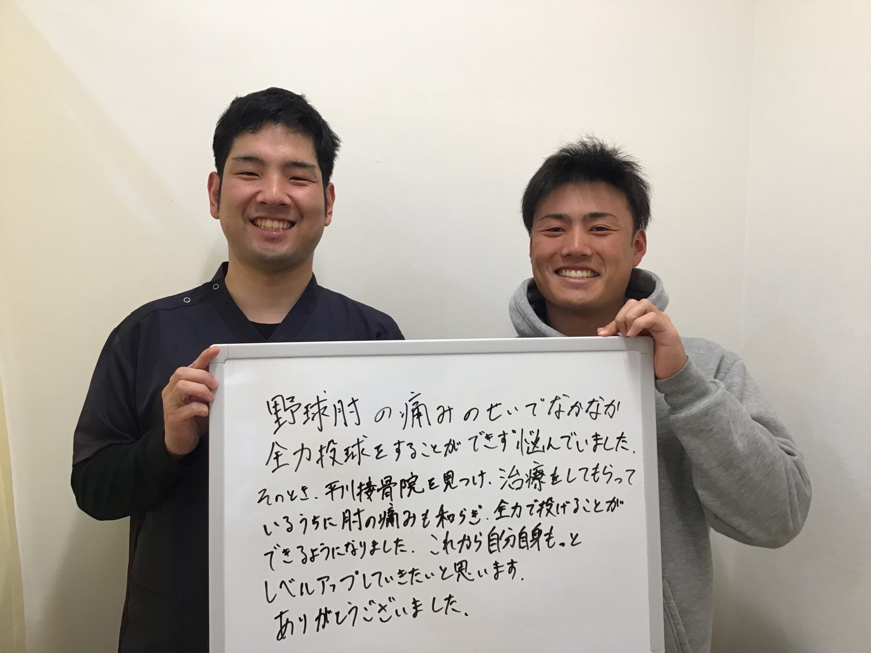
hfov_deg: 58.4
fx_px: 780
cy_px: 326
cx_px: 436
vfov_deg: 45.4
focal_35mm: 31
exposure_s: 1/30
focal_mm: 3.3
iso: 50
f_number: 2.4
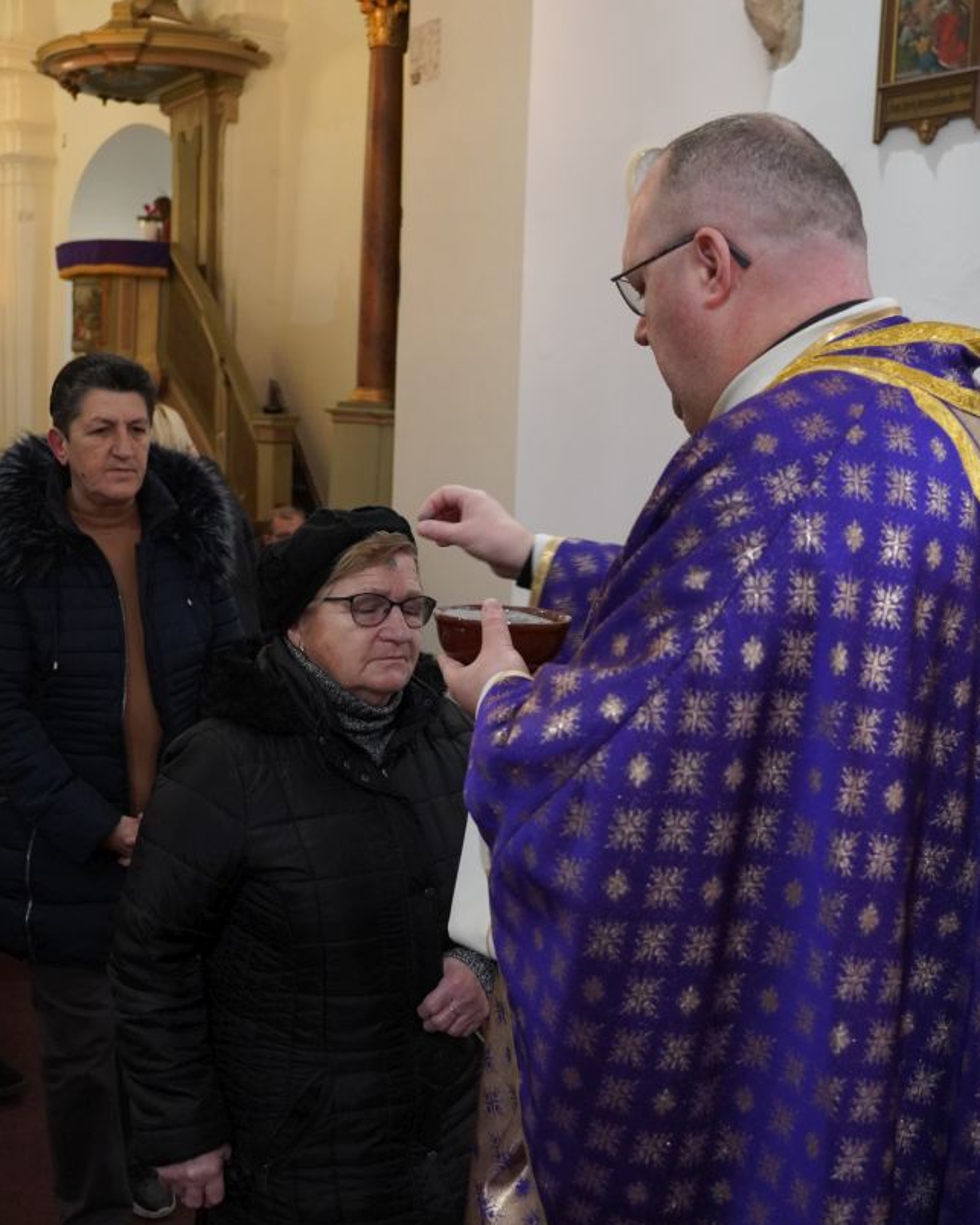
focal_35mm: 38
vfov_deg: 48.0
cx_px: 501
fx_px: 1377
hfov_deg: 39.2
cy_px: 631
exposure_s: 1/125
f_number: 3.5
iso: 2000
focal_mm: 21.9
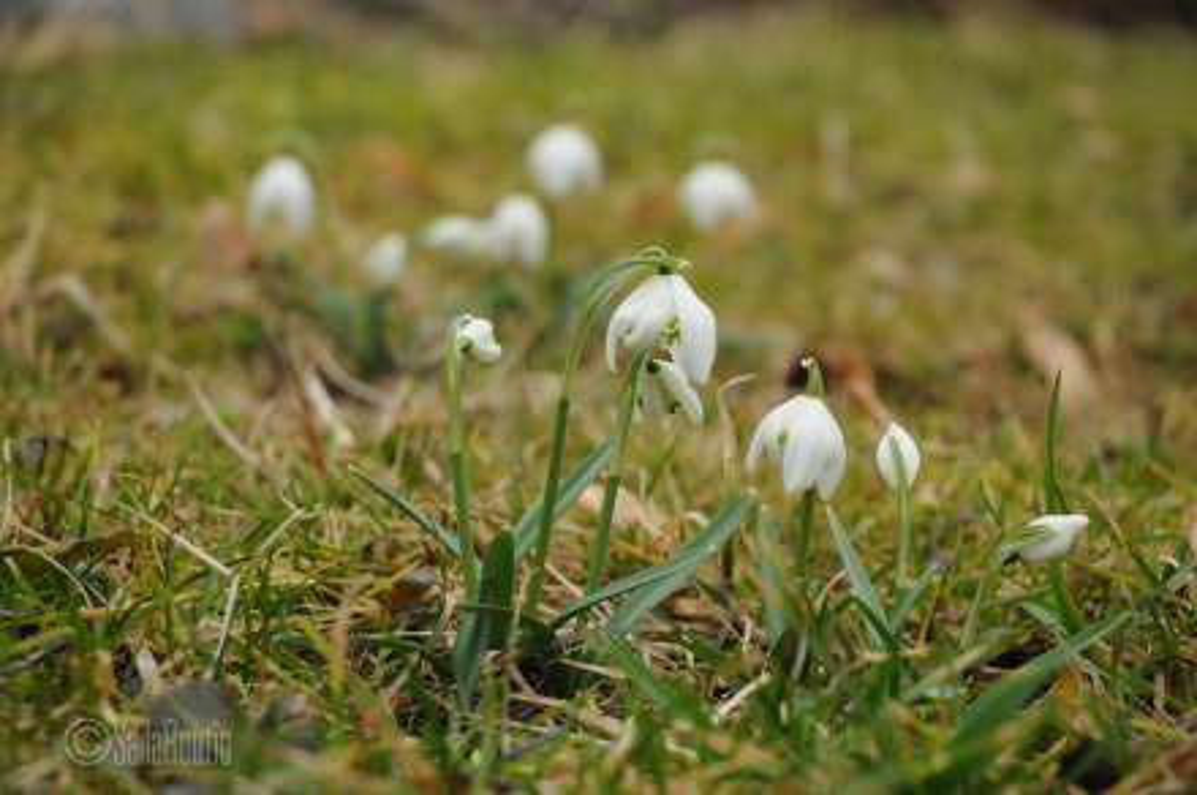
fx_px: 3486
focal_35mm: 105
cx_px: 598
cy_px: 398
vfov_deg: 13.0
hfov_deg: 19.5
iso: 1250
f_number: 5
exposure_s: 1/100
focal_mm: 70
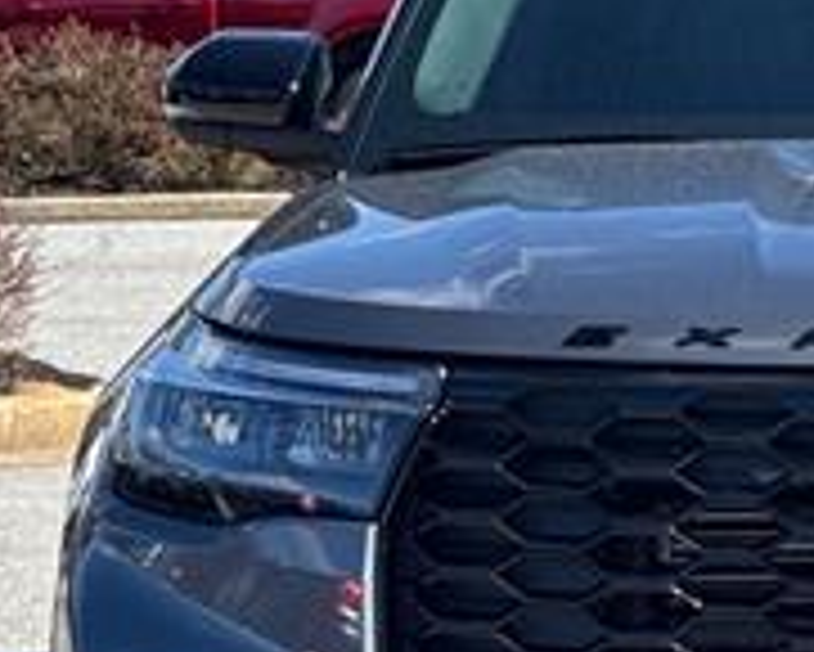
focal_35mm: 166
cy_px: 495
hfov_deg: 11.4
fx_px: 4001
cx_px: 994
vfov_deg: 9.3
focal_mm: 6.76
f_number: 1.78
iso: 64
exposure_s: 1/2611
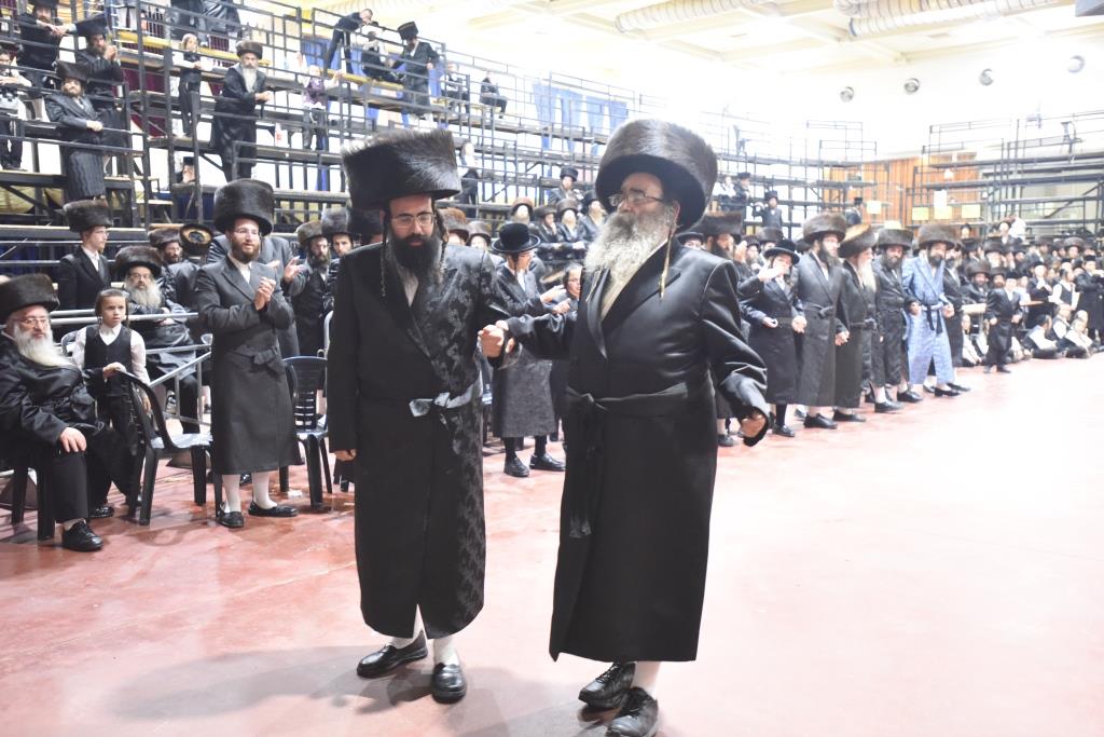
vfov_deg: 37.9
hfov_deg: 54.4
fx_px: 1073
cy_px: 368
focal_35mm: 35
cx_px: 552
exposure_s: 1/80
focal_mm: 35
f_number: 2.8
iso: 5000
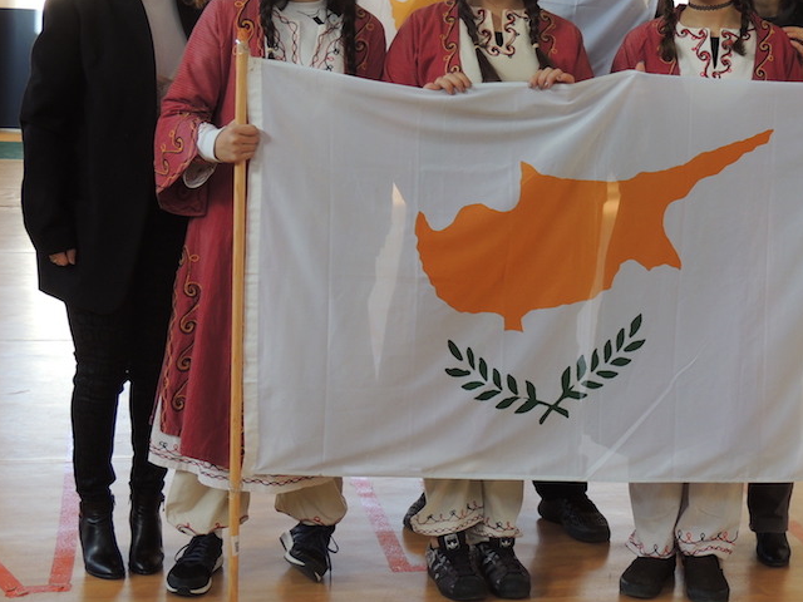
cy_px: 224
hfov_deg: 30.1
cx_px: 516
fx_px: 1485
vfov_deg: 22.9
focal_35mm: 64
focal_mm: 7.1
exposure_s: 1/50
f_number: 3.3
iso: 110
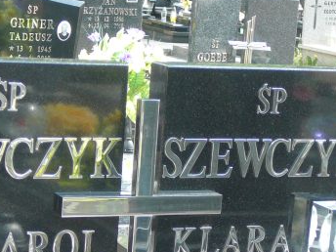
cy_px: 220
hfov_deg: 14.9
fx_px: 1281
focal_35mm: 132
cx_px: 146
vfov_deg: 11.2
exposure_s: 1/160
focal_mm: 10.5
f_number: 3.7
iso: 80
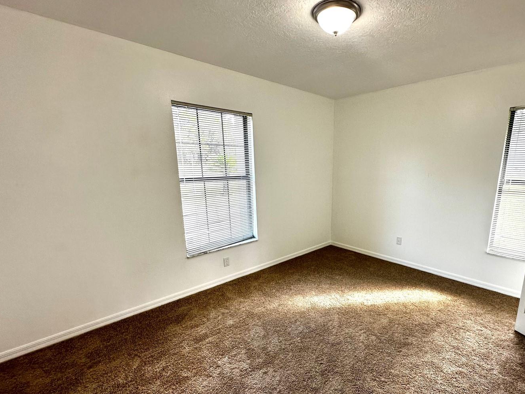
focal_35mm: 17
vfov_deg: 74.5
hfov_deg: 90.1
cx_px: 310
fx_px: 258
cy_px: 219
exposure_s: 1/99
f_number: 2.2
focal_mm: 2.22
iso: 80
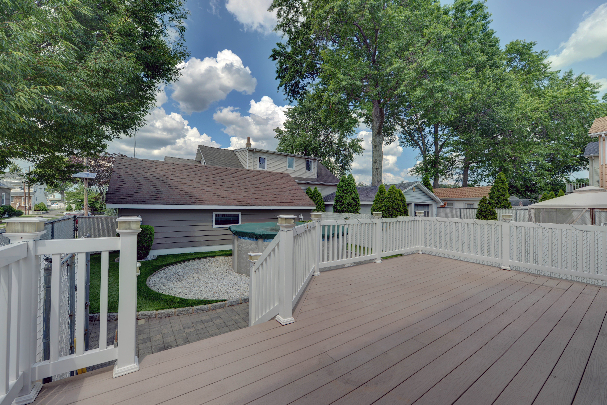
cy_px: 202
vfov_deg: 81.2
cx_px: 304
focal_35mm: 14
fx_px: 236
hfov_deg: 104.3
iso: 200
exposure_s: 1/500
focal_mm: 14
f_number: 8
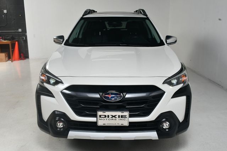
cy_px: 76
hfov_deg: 53.2
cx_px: 114
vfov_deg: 36.8
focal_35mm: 36
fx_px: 227
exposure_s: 1/160
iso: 100
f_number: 14
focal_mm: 24
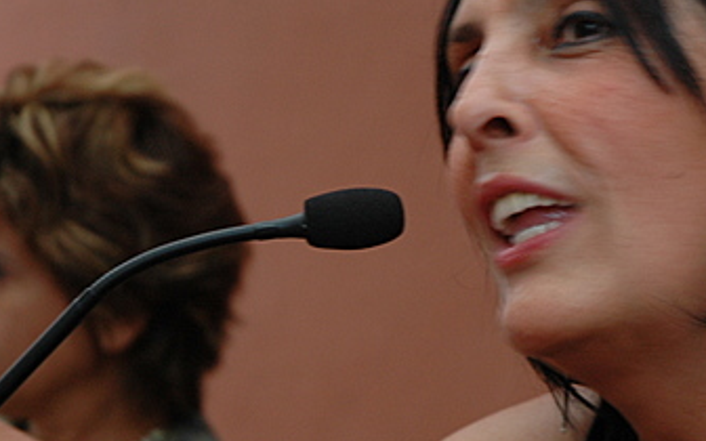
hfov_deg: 12.8
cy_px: 257
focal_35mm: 163
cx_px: 565
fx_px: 3136
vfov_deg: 8.0
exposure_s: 1/30
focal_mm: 56
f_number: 4.5
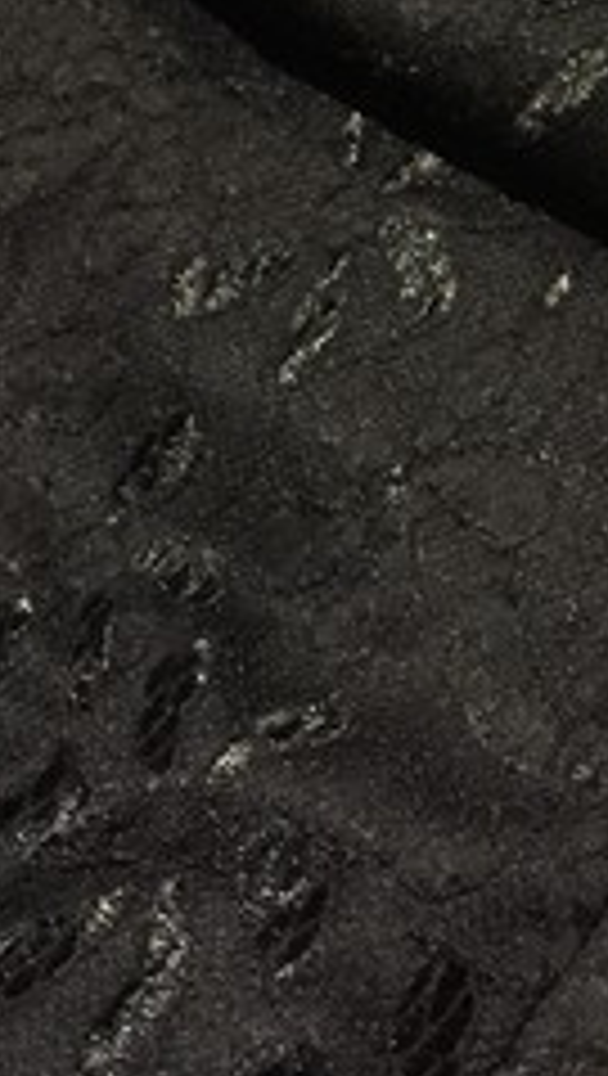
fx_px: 1886
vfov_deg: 30.6
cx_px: 529
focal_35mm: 66
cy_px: 131
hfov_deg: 18.1
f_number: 2.2
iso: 500
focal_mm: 4.15
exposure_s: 1/17
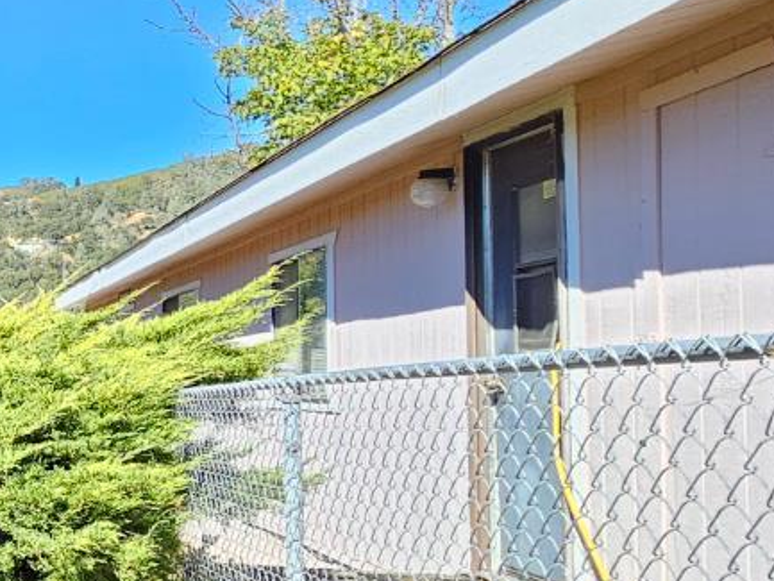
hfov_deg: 25.1
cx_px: -506
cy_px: 324
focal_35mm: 45
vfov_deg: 32.2
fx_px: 1006
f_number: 2.2
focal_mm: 2.2
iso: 50
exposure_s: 1/305
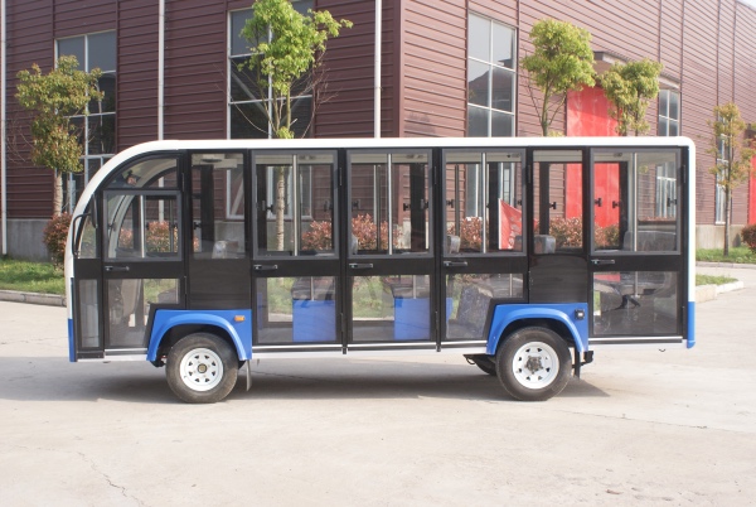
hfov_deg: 46.3
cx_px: 378
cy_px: 254
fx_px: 883
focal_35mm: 42
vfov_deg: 32.0
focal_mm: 28
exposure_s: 1/80
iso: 100
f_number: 9
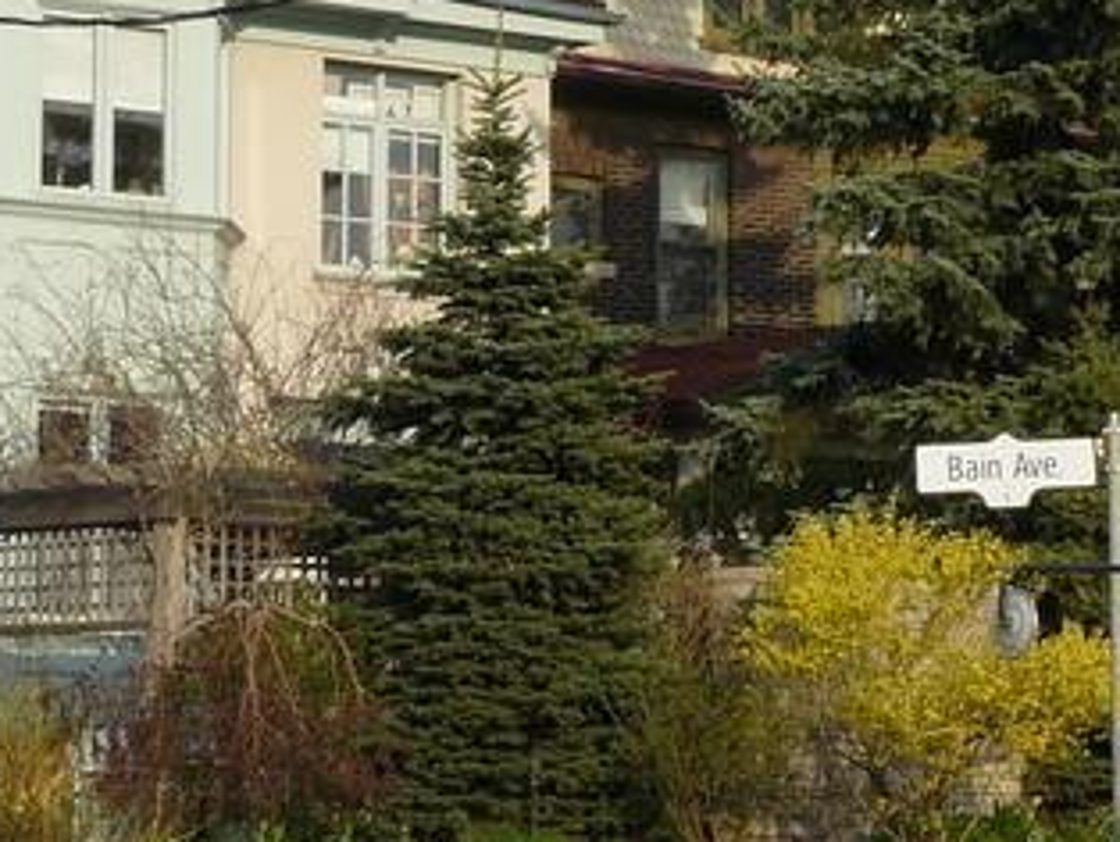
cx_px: 528
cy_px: 260
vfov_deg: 9.9
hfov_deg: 13.2
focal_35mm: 150
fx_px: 4857
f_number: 5.6
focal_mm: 7.7
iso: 100
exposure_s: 1/320
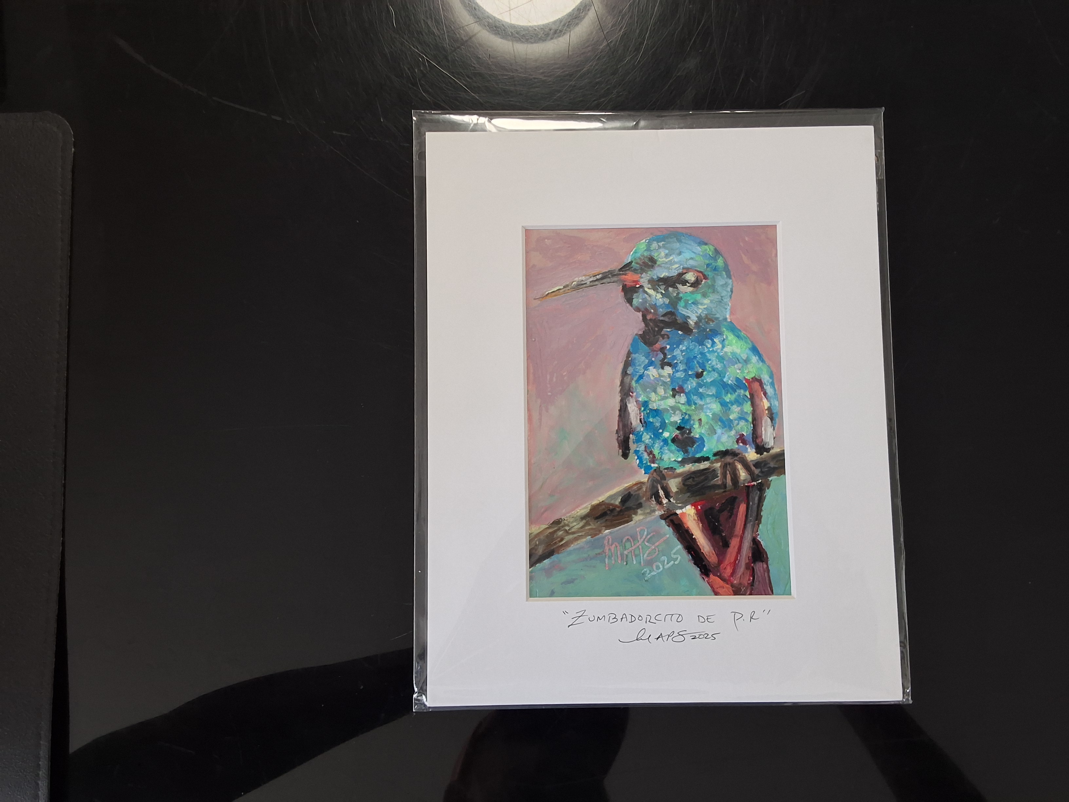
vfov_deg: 49.7
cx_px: 534
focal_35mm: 28
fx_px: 865
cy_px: 401
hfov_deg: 63.4
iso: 100
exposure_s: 1/40
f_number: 1.9
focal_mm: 2.91
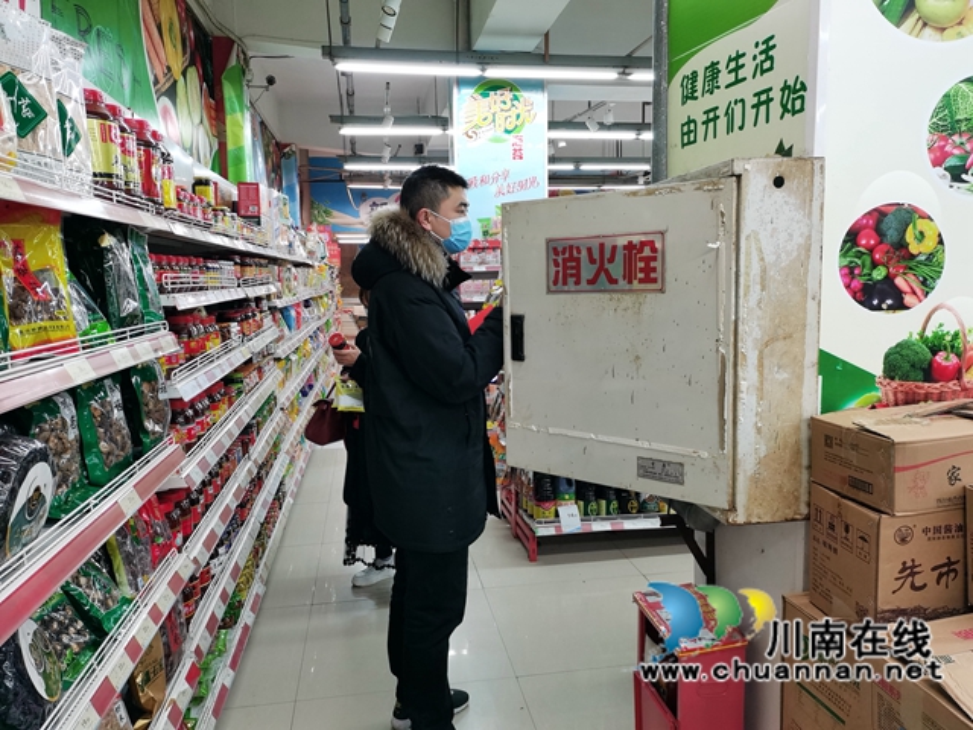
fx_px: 731
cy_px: 365
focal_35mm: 26
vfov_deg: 53.1
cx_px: 486
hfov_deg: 67.3
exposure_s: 1/100
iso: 250
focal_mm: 5.58
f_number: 1.8
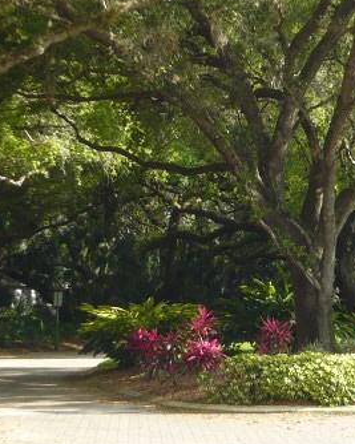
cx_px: 289
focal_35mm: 118
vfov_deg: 16.3
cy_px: 246
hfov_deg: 13.0
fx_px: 1550
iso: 100
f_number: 3.3
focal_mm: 6.6
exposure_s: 1/320
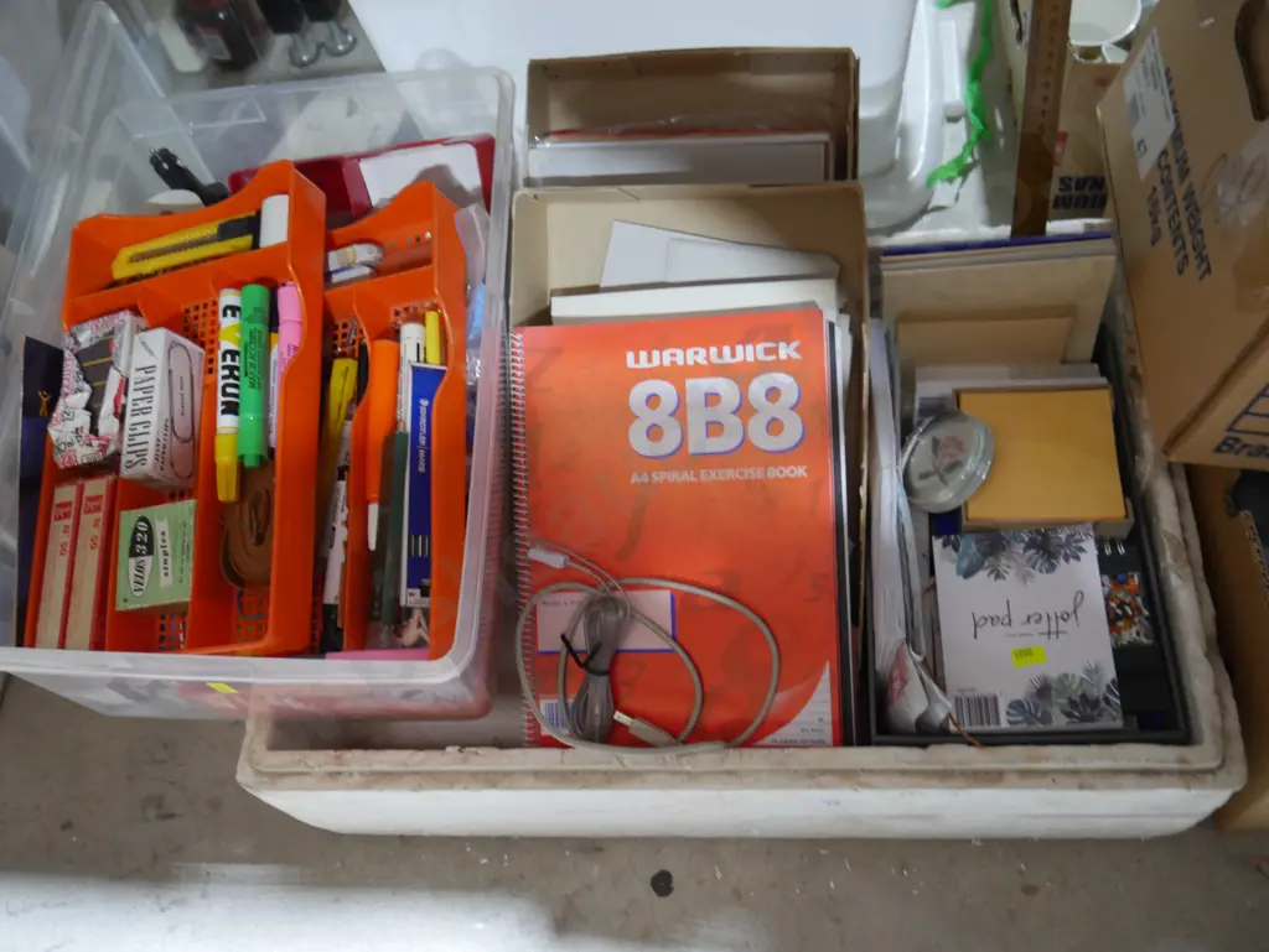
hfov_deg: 56.8
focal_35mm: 32
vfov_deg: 44.2
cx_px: 634
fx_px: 1174
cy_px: 476
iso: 1600
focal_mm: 16
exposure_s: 1/60
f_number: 3.6
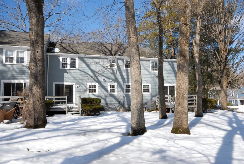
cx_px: 122
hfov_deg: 64.5
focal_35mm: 28
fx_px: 193
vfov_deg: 45.8
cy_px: 82
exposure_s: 1/125
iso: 400
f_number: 16
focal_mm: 19
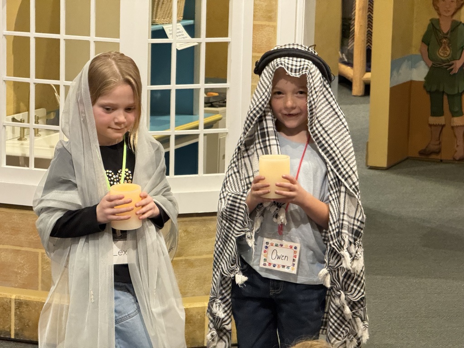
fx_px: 1609
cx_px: 232
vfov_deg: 12.3
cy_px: 174
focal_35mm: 120
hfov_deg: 16.4
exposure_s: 1/40
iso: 640
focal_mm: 15.66
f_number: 2.8
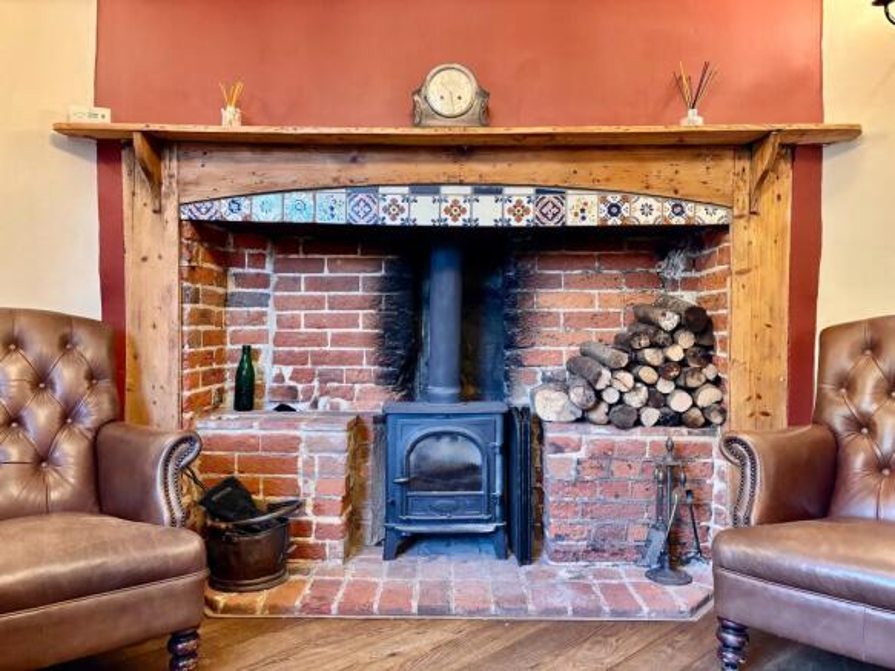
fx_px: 672
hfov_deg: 67.3
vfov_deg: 53.0
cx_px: 448
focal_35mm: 26
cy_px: 336
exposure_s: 1/50
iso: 400
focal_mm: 5.96
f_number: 1.6
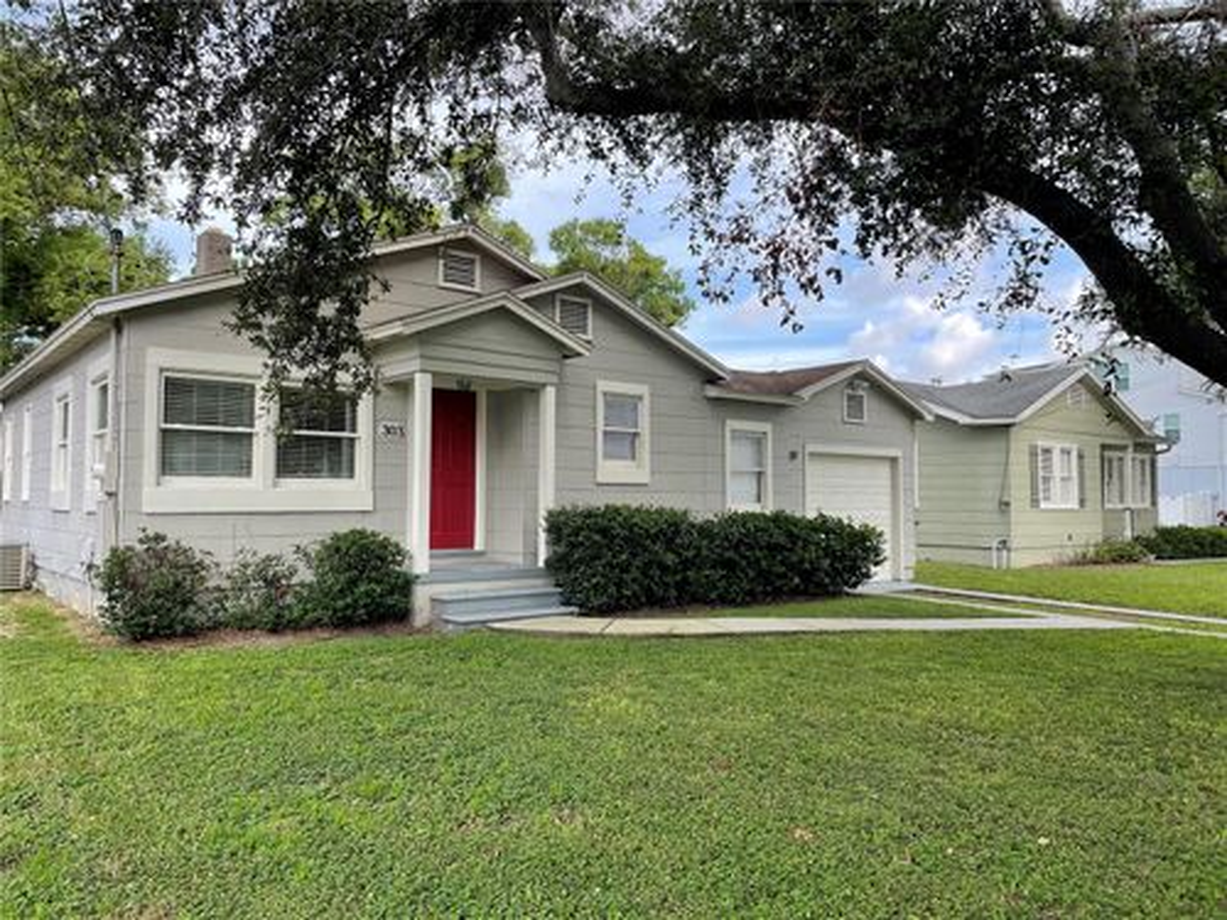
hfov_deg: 67.3
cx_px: 614
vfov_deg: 53.1
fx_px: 922
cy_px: 460
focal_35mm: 26
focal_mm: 4.2
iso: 32
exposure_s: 1/690
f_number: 1.6
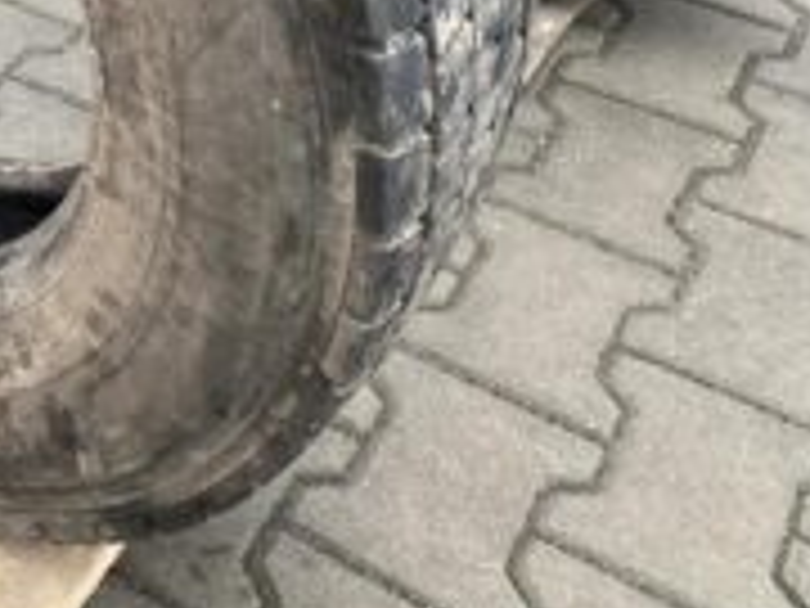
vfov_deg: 22.4
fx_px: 1451
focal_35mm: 62
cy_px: -47
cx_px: -122
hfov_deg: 27.9
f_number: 1.8
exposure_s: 1/121
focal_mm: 4.25
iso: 125
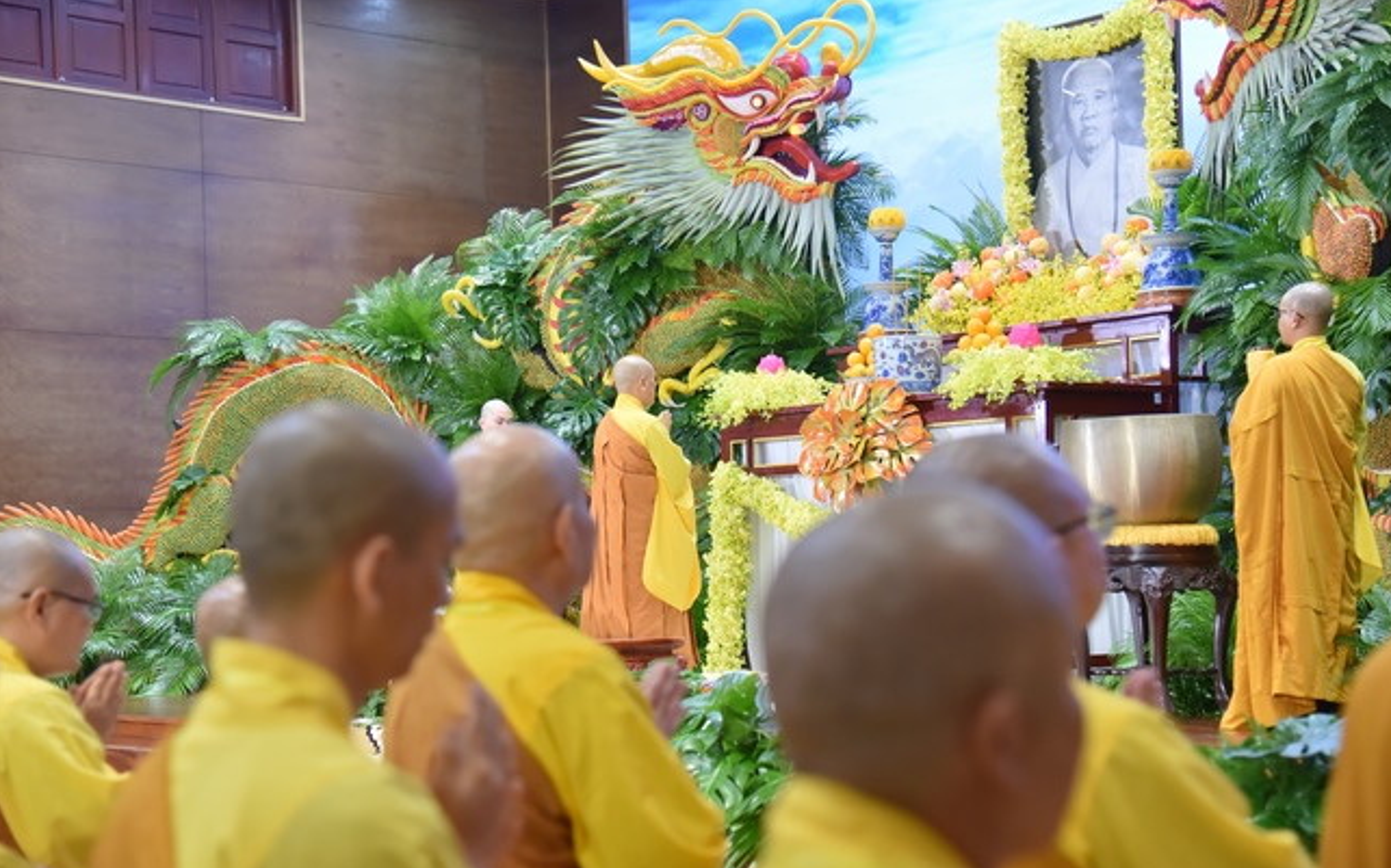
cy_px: 448
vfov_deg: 20.3
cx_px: 700
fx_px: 2426
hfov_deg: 32.0
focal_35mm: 64
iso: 1600
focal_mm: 62
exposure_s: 1/100
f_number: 4
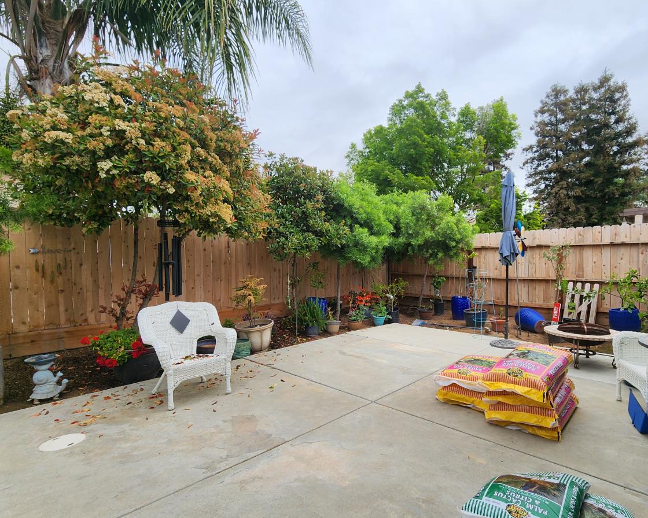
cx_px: 378
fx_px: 326
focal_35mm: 17
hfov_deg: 88.9
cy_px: 274
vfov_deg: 76.9
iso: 50
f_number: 2.2
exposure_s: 1/857
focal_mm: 2.2
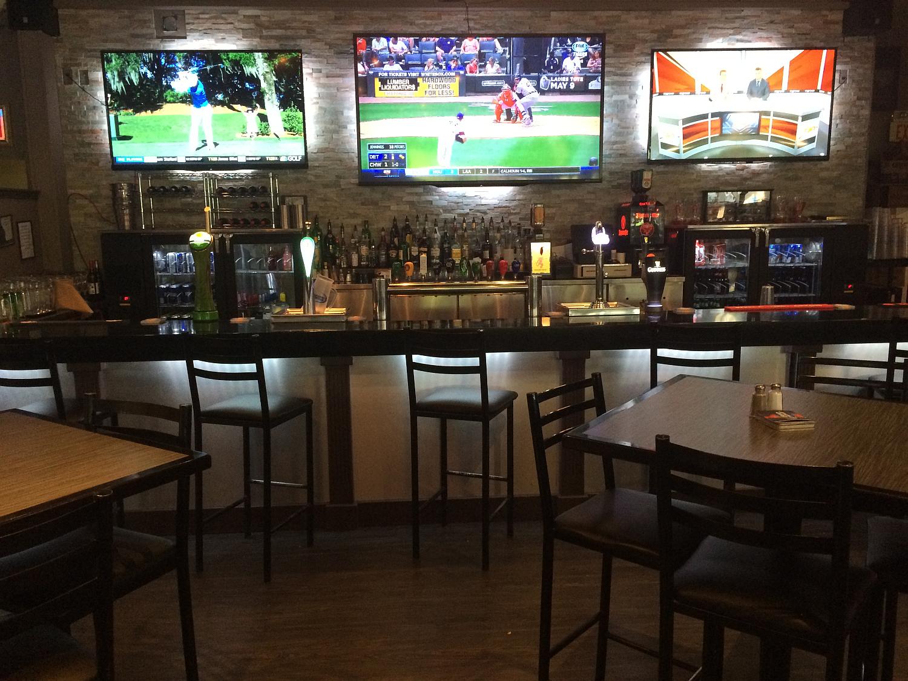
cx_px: 454
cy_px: 340
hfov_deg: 61.7
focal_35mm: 29
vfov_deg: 48.2
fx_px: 761
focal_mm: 4.15
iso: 320
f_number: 2.2
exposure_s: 1/24
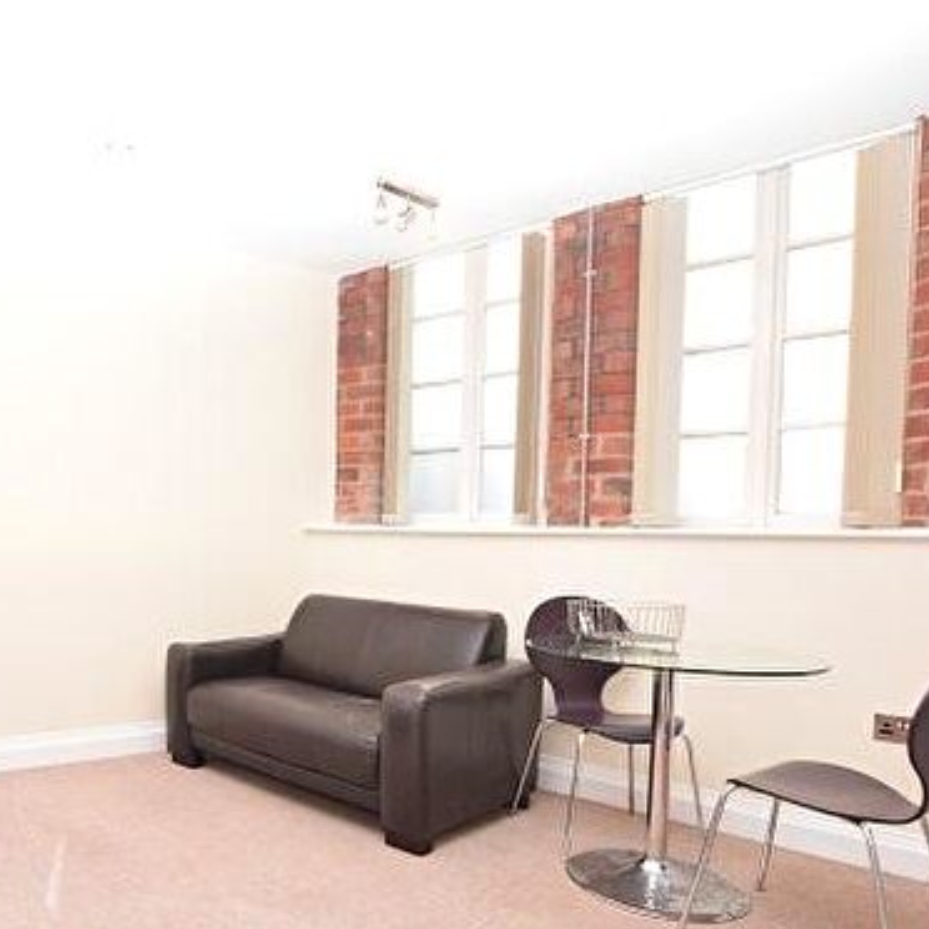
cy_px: 574
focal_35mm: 24
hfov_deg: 60.4
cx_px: 202
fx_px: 729
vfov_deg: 64.2
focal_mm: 10
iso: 800
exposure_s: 1/125
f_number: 5.6
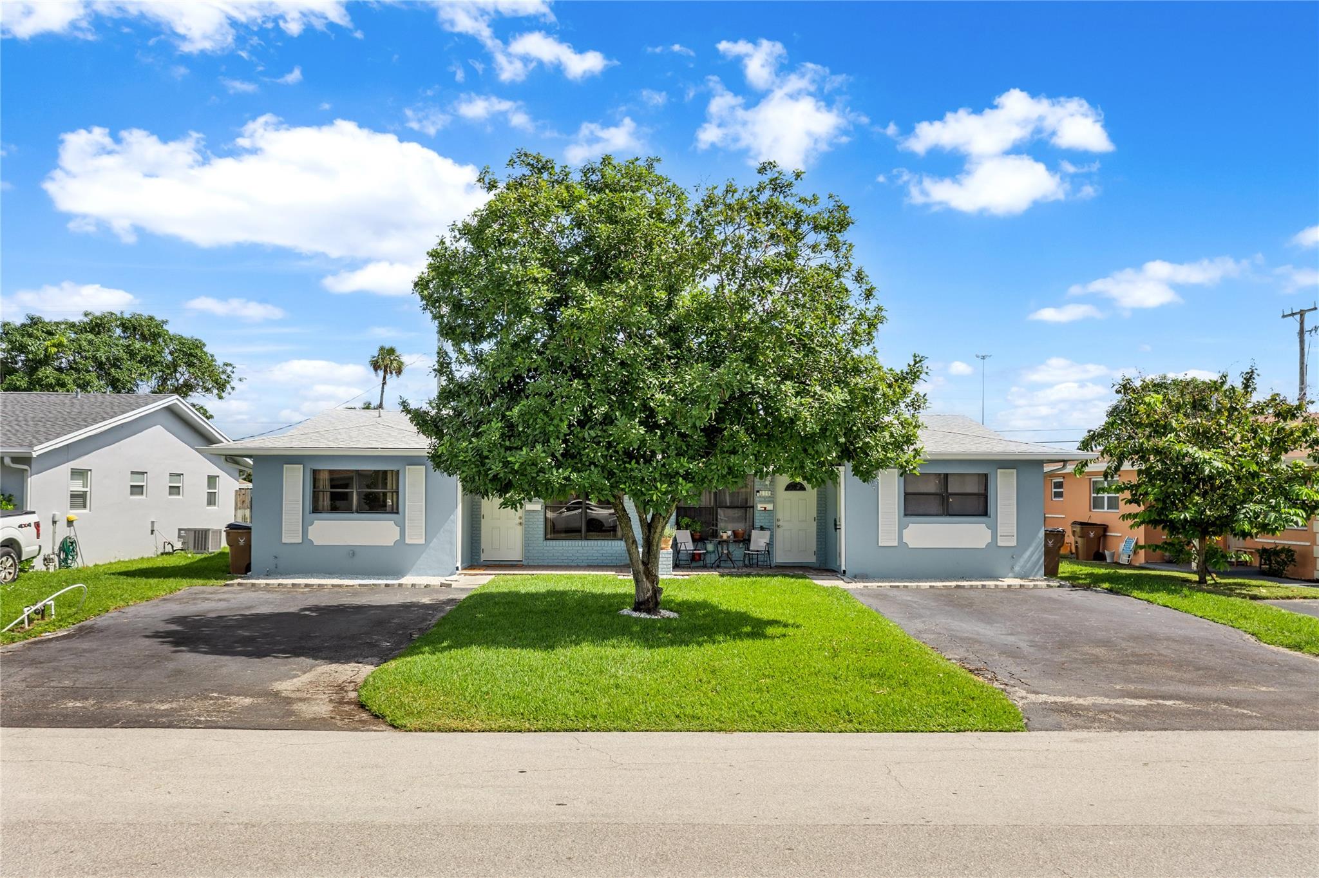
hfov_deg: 65.5
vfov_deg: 46.4
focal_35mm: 28
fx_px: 1025
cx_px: 660
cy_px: 439
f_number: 3.5
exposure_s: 1/800
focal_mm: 10.26
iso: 100
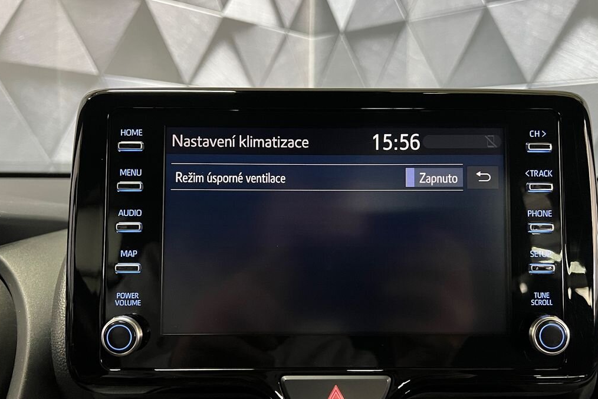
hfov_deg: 58.6
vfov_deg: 41.1
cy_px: 216
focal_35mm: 32
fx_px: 532
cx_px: 327
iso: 500
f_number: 1.5
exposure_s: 1/33
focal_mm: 5.7
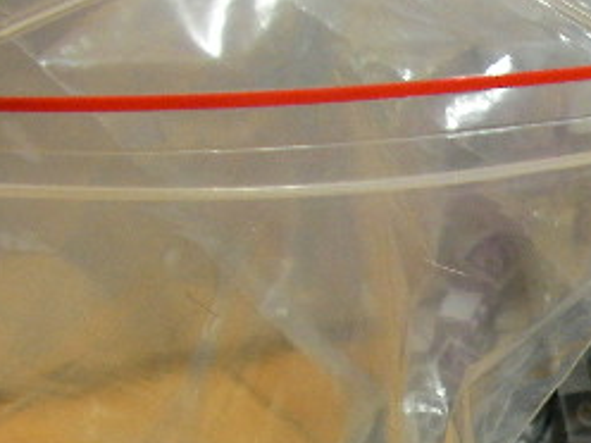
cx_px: 674
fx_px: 1673
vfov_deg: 14.5
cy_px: 564
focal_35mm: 98
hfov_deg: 19.1
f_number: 3.5
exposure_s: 1/4.9
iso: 200
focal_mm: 6.3
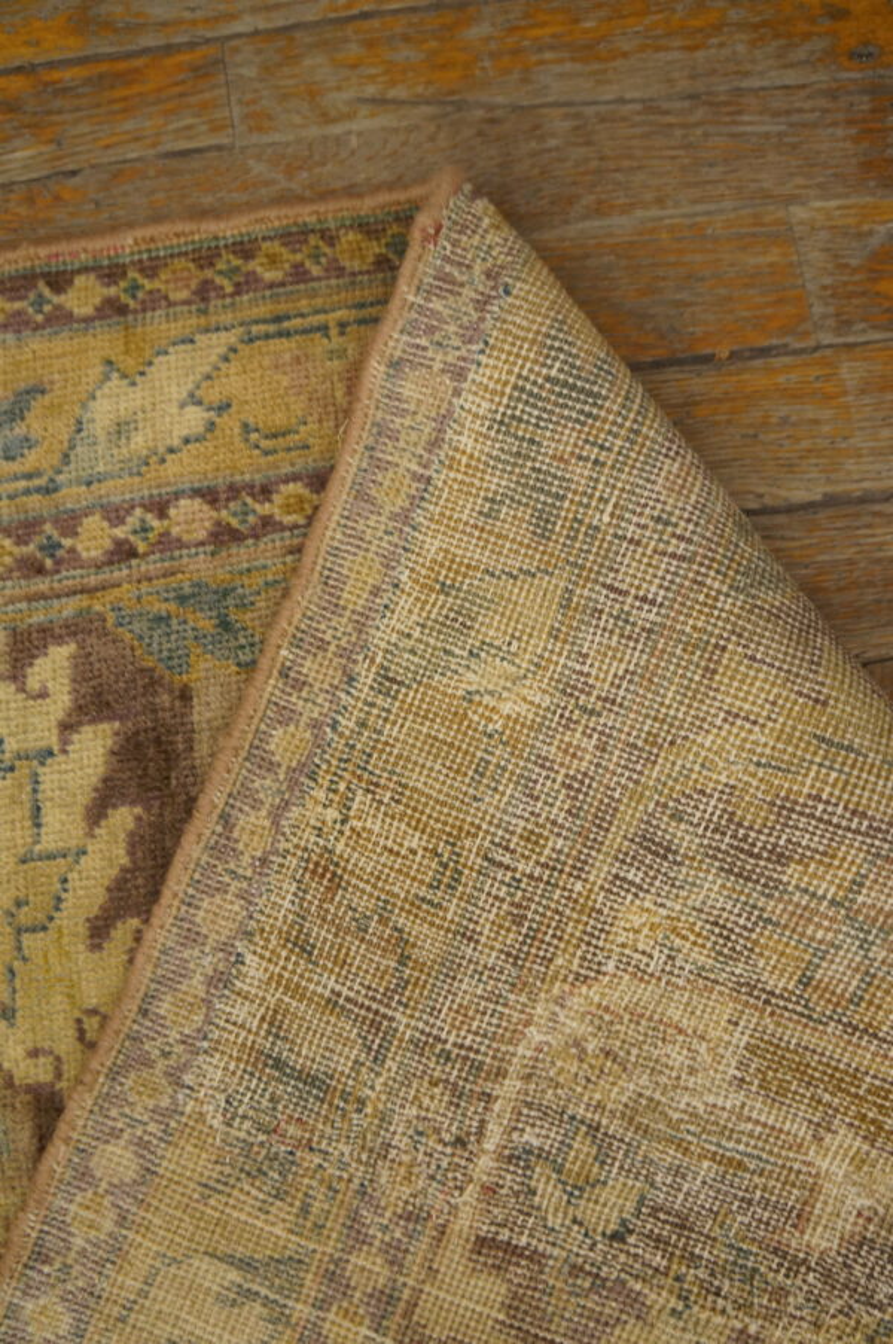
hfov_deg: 47.8
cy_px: 672
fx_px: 1007
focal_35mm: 27
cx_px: 446
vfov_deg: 67.4
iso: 1000
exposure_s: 1/60
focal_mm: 18
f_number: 4
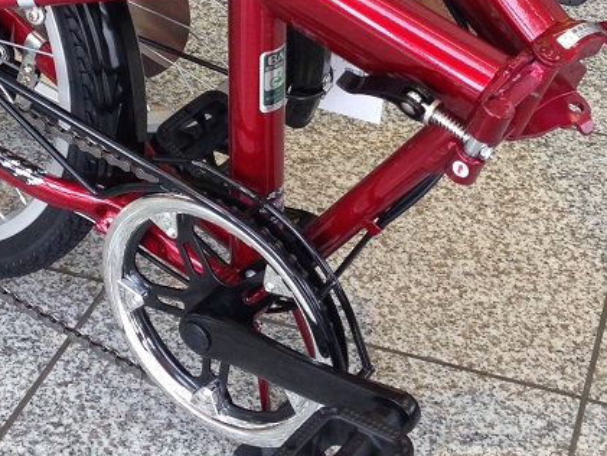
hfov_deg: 20.8
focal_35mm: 94
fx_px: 1649
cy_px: -3
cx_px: 212
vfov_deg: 15.4
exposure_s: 1/120
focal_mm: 4.12
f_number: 2.4
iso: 80
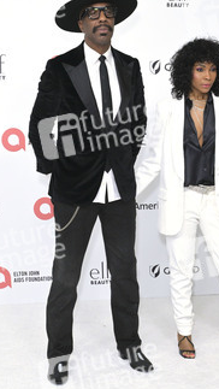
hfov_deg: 21.1
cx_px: 135
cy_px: 191
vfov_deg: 36.6
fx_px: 588
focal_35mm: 57
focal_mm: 44
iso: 2000
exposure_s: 1/250
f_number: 5.6
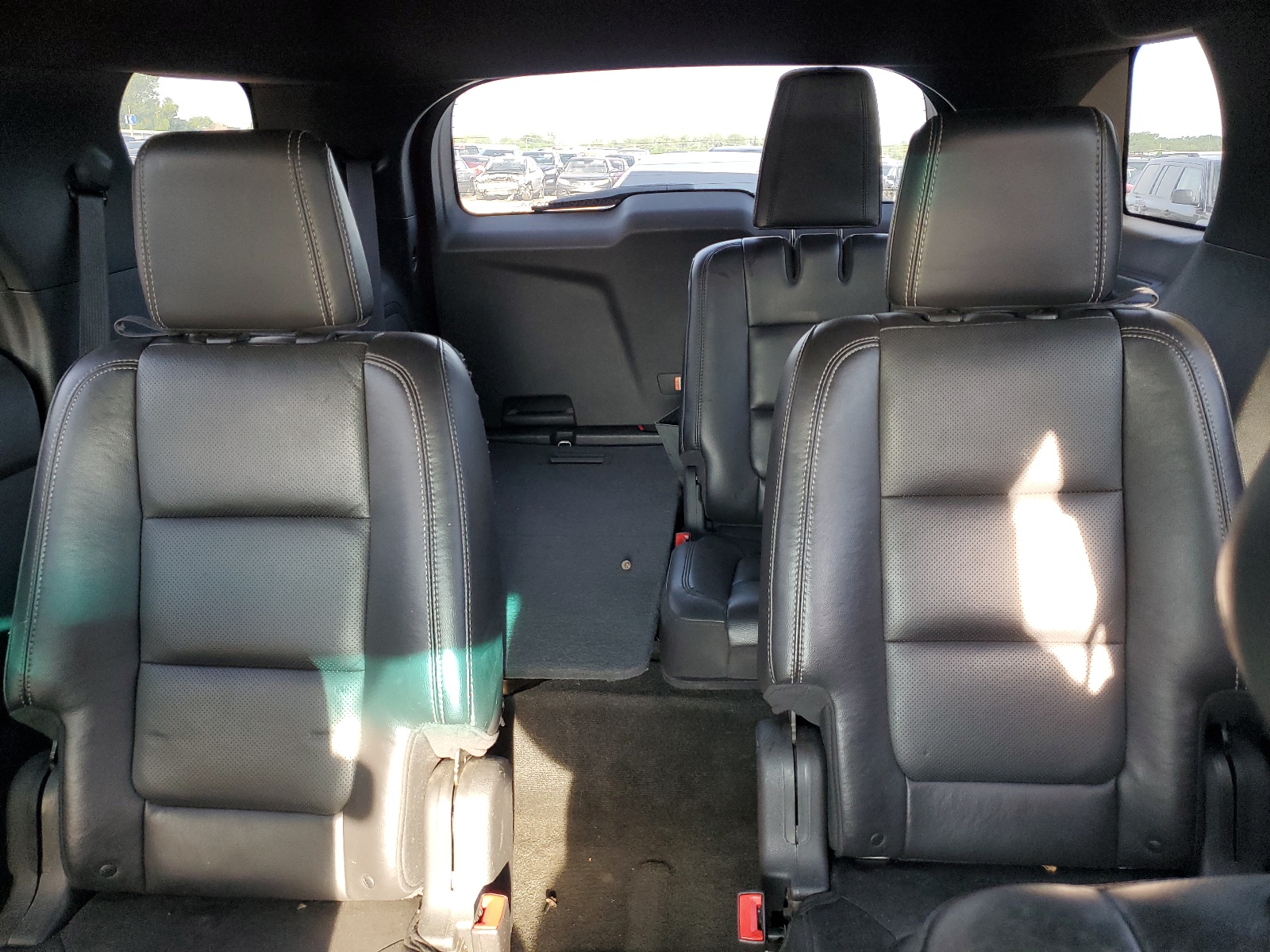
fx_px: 954
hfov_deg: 67.3
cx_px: 635
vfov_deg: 53.1
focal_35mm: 26
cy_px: 476
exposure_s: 1/120
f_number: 1.5
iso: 99
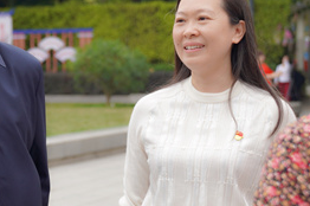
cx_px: -73
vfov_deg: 11.9
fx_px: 989
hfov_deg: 16.9
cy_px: 75
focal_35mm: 115
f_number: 3.5
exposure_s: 1/125
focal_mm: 43
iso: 125
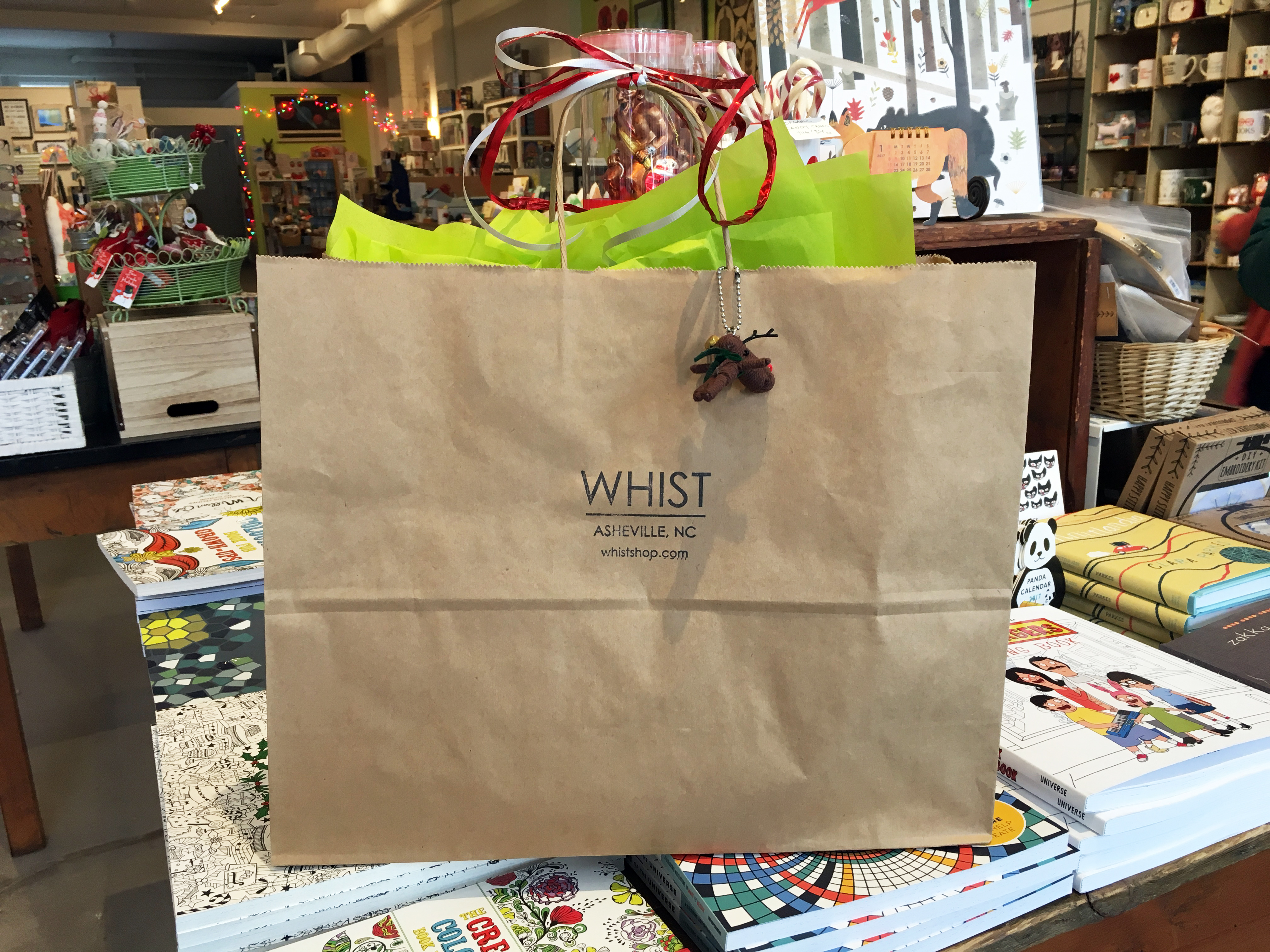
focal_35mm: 29
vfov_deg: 48.2
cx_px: 635
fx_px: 1064
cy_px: 476
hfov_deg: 61.7
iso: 50
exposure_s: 1/30
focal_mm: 4.15
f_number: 2.2
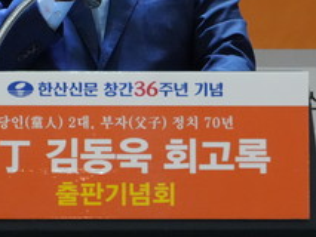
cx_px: 95
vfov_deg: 4.1
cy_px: 12
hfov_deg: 5.4
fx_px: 3343
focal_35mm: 366
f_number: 5.6
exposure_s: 1/160
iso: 5000
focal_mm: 90
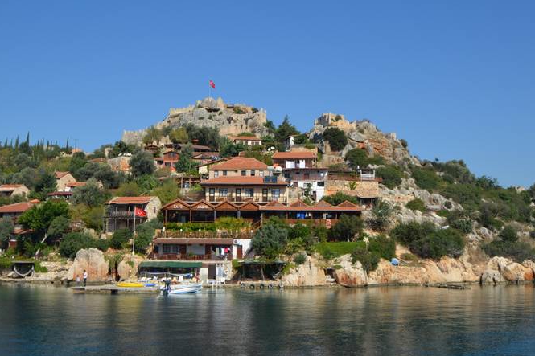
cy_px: 178
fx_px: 579
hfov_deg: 49.5
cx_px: 286
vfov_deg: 34.2
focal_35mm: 39
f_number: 8
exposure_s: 1/250
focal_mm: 24
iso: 100
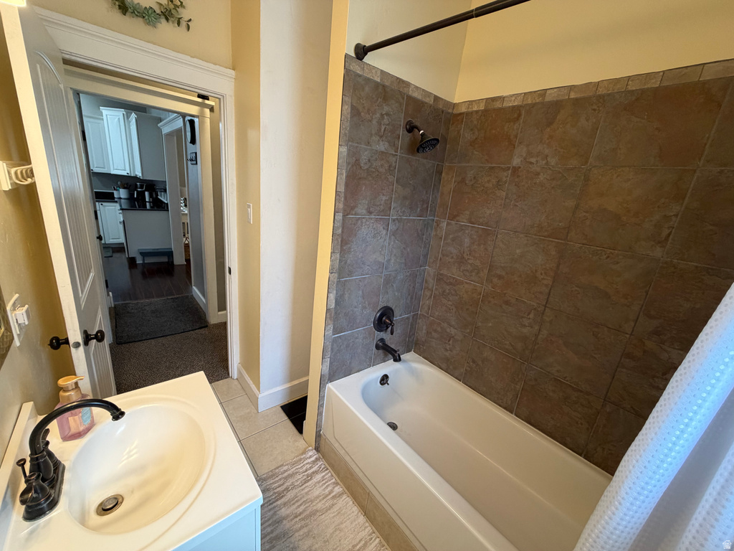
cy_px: 276
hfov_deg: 102.1
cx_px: 367
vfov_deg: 85.7
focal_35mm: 14
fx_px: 297
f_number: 2.2
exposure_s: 1/60
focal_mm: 2.22
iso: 200
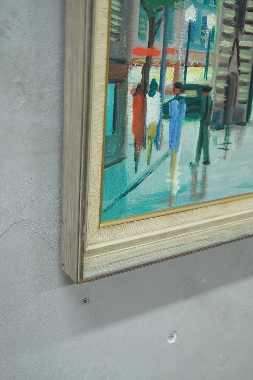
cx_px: 126
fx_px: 411
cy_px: 190
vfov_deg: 49.6
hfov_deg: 34.2
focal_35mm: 39
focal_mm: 26
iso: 2000
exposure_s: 1/40
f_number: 4
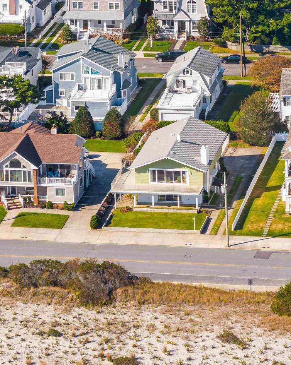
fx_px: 2369
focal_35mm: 220
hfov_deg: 7.0
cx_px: 175
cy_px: 180
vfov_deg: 8.8
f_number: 3.4
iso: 100
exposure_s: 1/400
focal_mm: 30.71
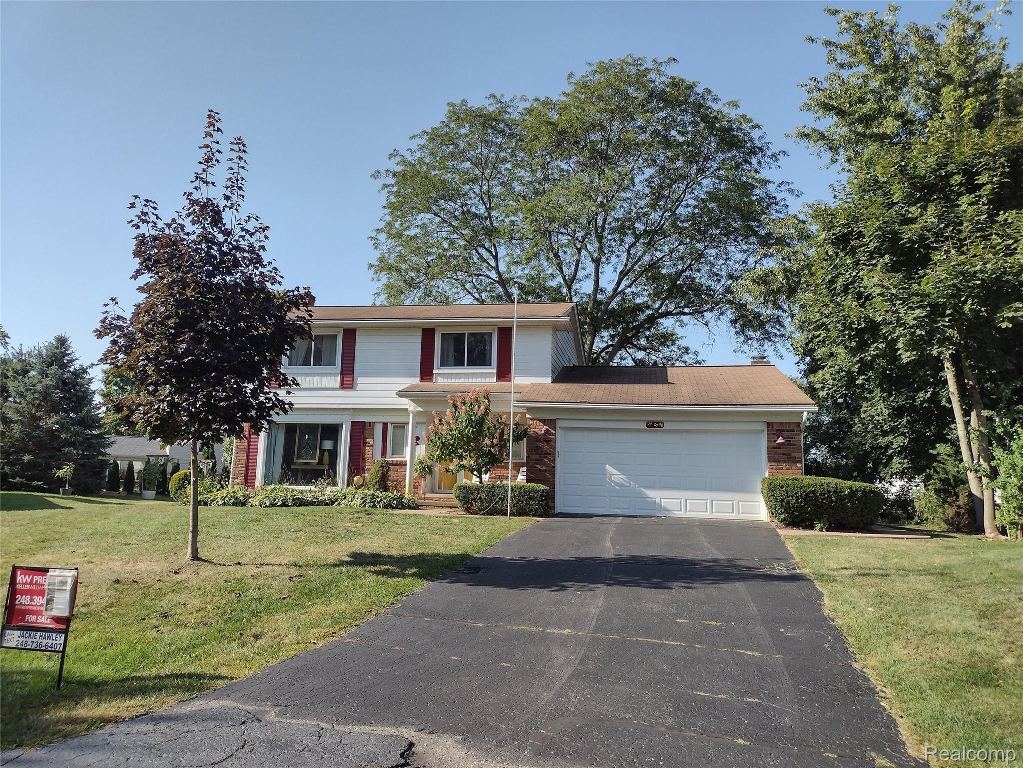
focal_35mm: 27
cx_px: 512
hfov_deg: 65.3
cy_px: 384
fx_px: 798
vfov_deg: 51.4
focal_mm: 4.71
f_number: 1.7
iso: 100
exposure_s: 1/1785
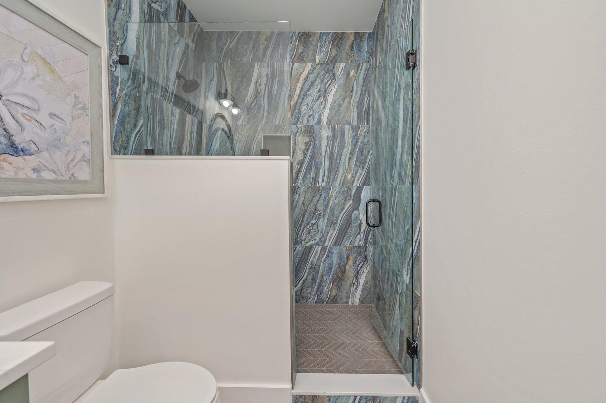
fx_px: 235
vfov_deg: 81.1
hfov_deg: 104.3
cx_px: 303
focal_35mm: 14
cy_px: 202
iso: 100
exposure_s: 1/50
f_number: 9
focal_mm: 14
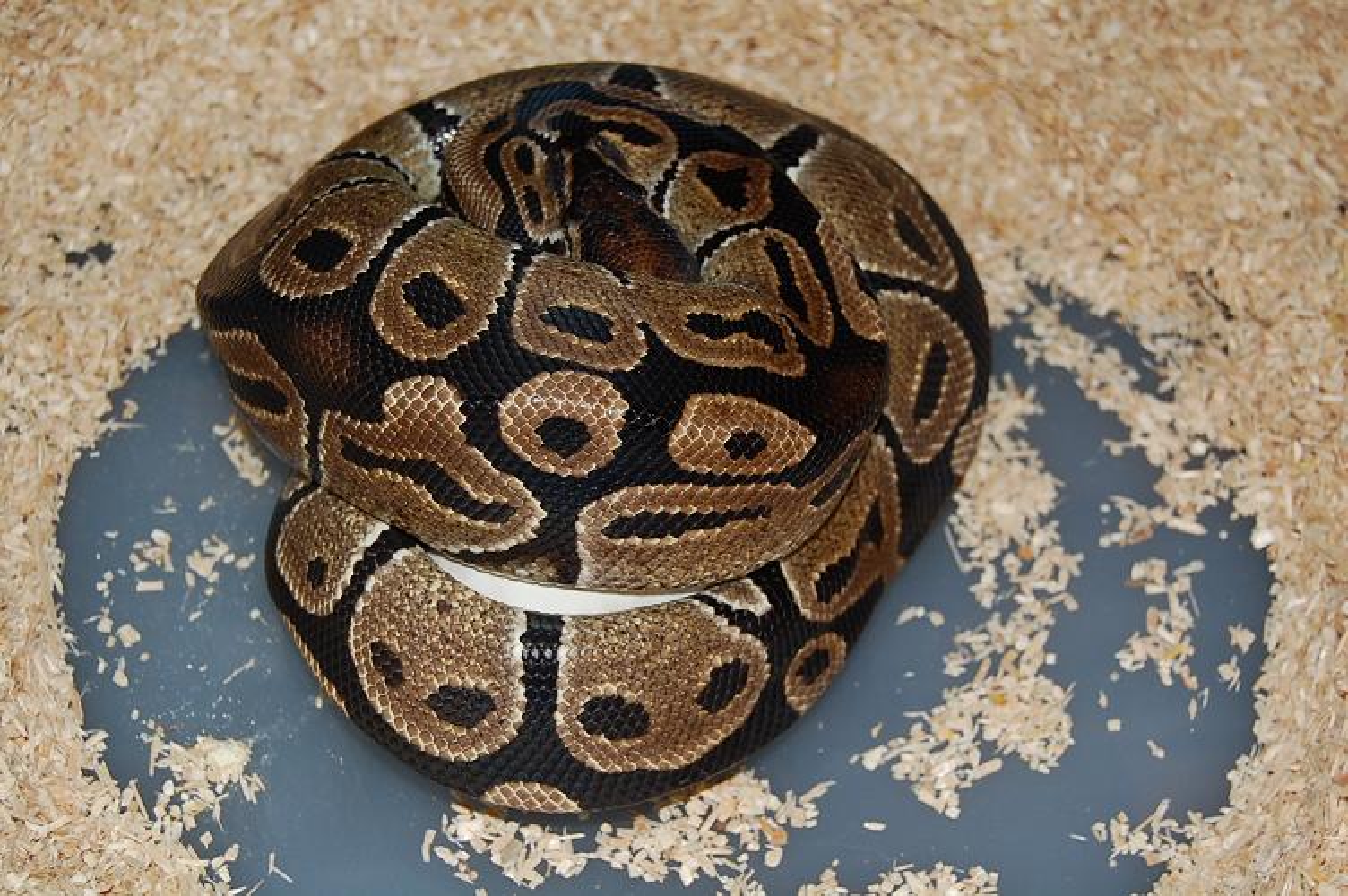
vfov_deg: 22.6
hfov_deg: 33.4
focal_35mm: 60
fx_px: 2245
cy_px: 448
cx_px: 674
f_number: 5.6
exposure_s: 1/500
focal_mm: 40
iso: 400
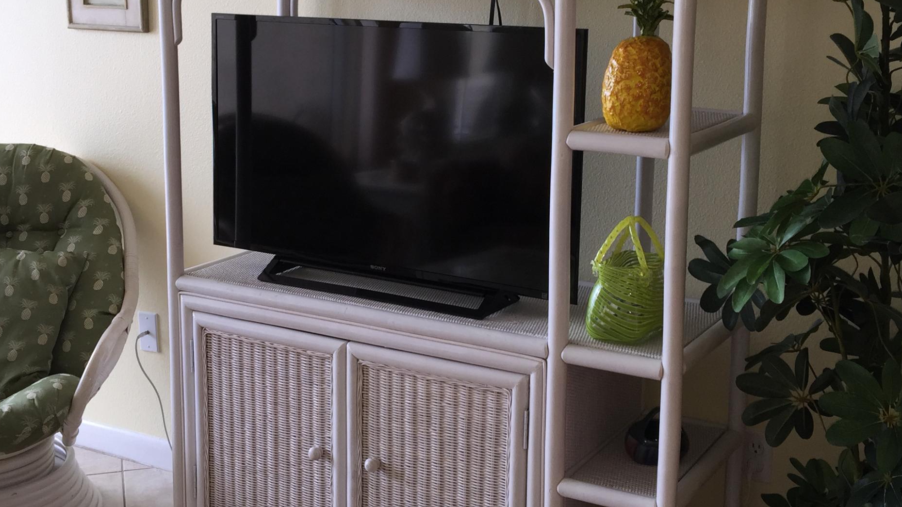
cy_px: 184
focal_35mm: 51
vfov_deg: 23.4
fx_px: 1220
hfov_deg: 40.6
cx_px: 433
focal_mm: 4.15
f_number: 2.2
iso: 32
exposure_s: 1/40
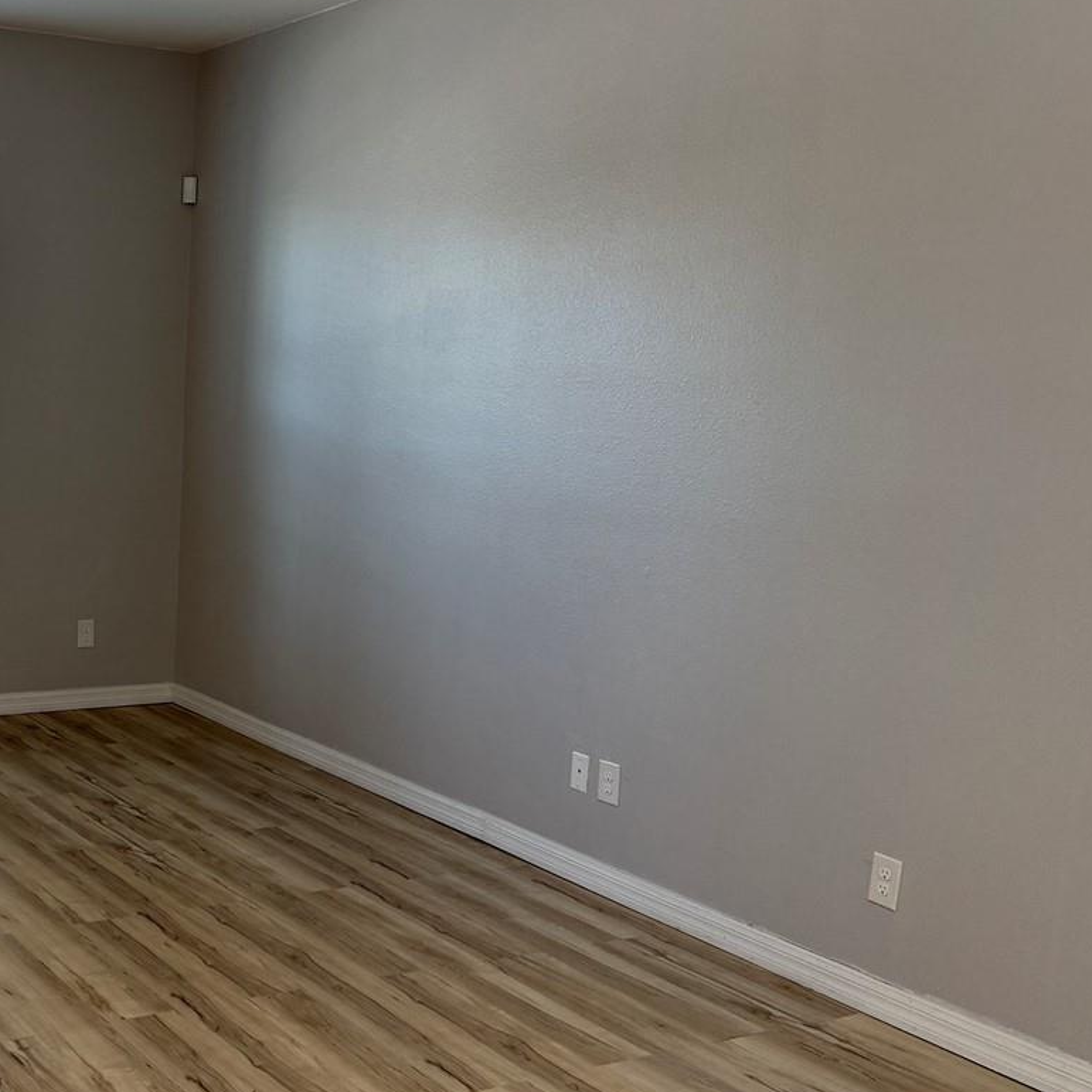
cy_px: 579
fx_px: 1570
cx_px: 112
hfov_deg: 36.0
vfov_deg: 38.3
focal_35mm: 44
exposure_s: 1/183
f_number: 1.78
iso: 200
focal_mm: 6.76
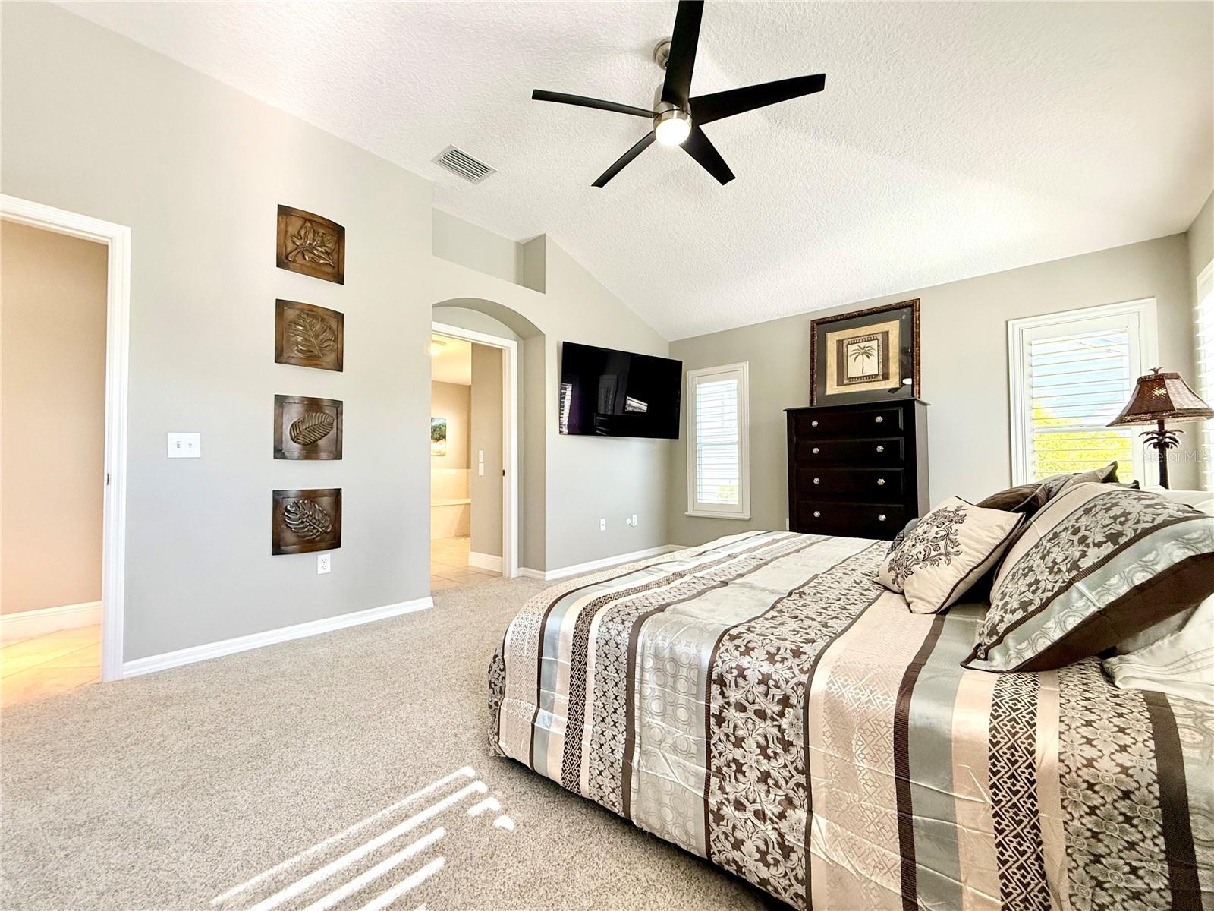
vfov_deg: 85.7
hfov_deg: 102.1
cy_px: 456
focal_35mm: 14
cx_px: 607
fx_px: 491
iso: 250
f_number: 2.2
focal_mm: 2.22
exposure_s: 1/120
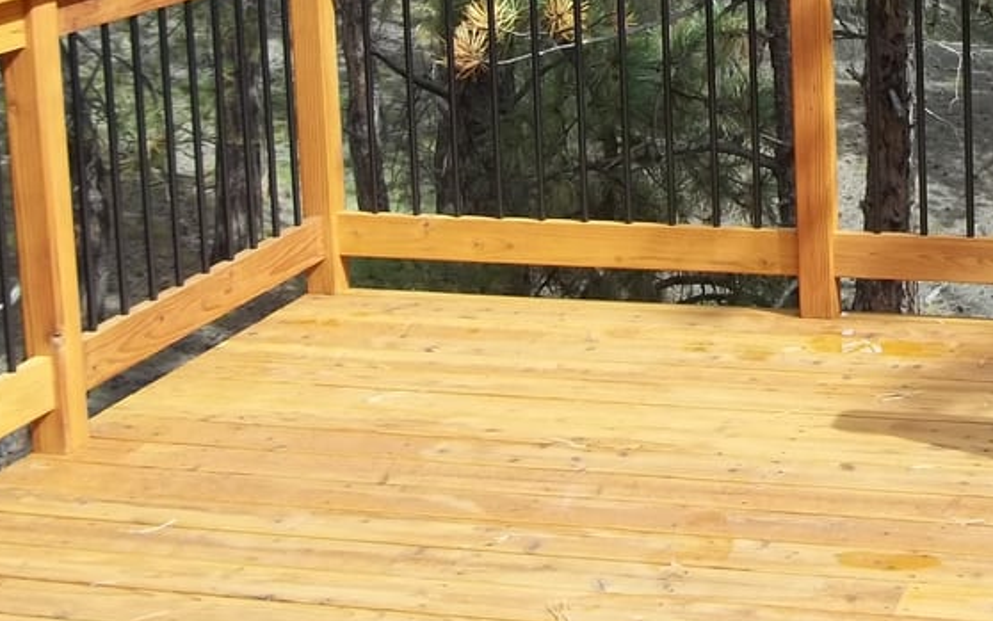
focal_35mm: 81
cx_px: 803
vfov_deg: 15.7
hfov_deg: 25.1
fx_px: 2193
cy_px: -68
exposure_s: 1/400
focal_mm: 5.7
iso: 64
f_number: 2.9
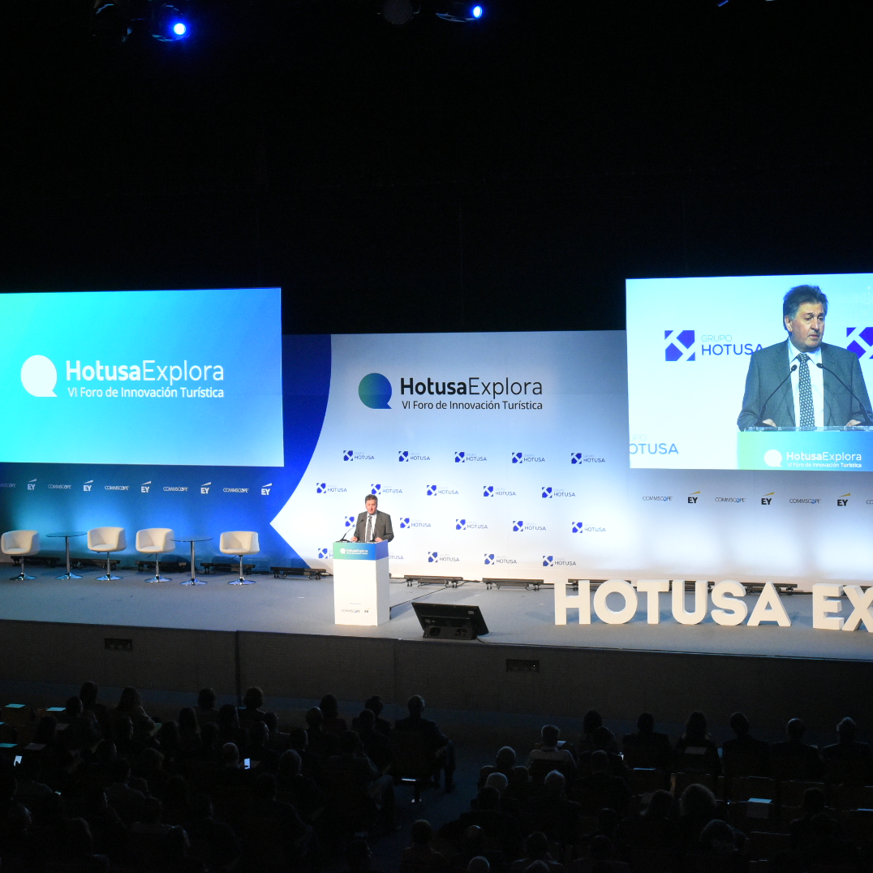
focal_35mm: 64
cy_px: 436
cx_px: 482
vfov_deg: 26.9
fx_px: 1826
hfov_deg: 26.9
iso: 6400
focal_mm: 50
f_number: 11
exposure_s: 1/125
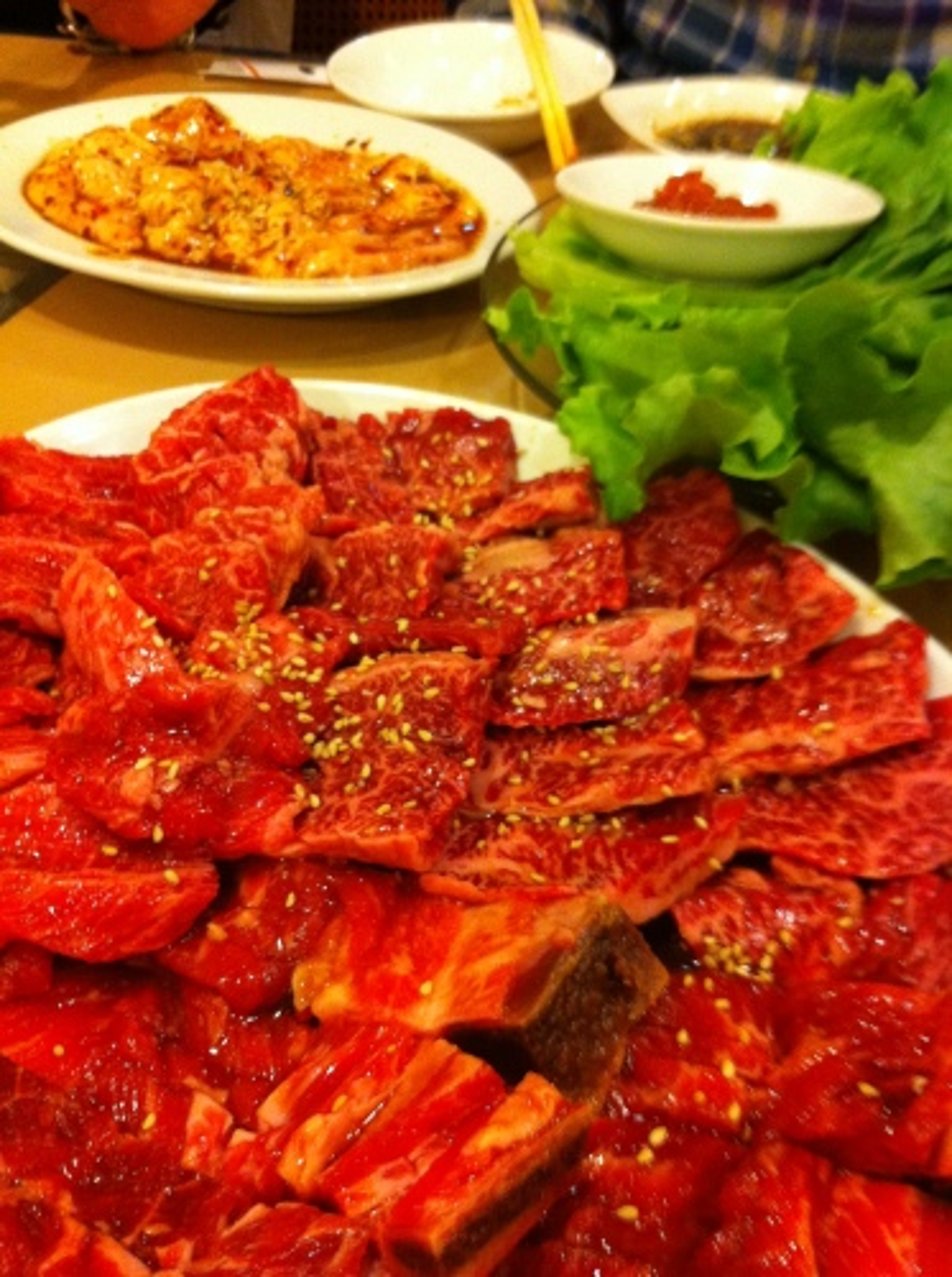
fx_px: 1288
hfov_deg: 40.6
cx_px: 476
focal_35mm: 35
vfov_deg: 52.7
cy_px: 638
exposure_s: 1/15
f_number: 2.8
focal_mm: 3.85
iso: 320
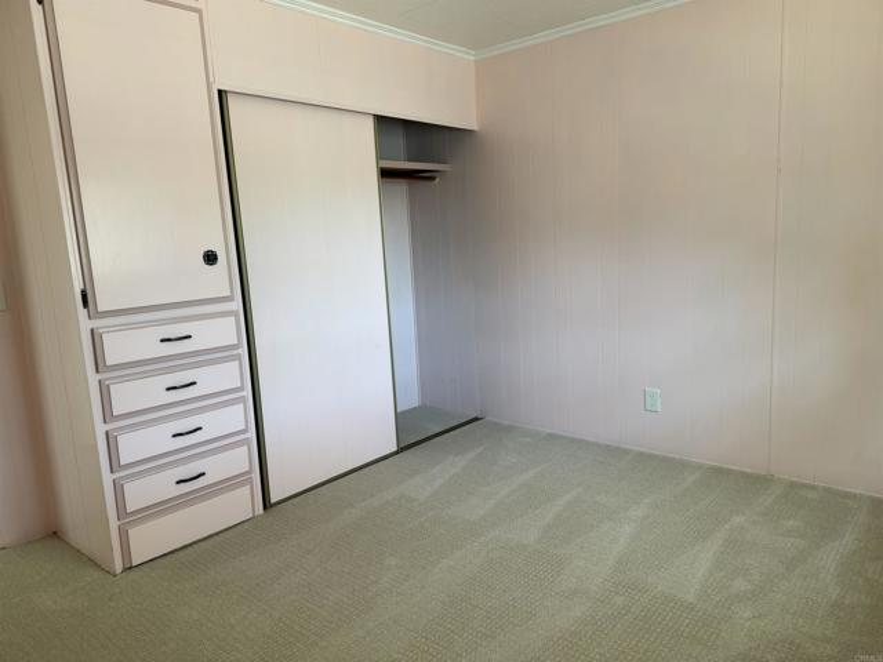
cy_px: 331
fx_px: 612
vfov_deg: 56.8
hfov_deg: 71.6
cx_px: 442
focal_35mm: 24
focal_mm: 6.76
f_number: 1.78
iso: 125
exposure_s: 1/121
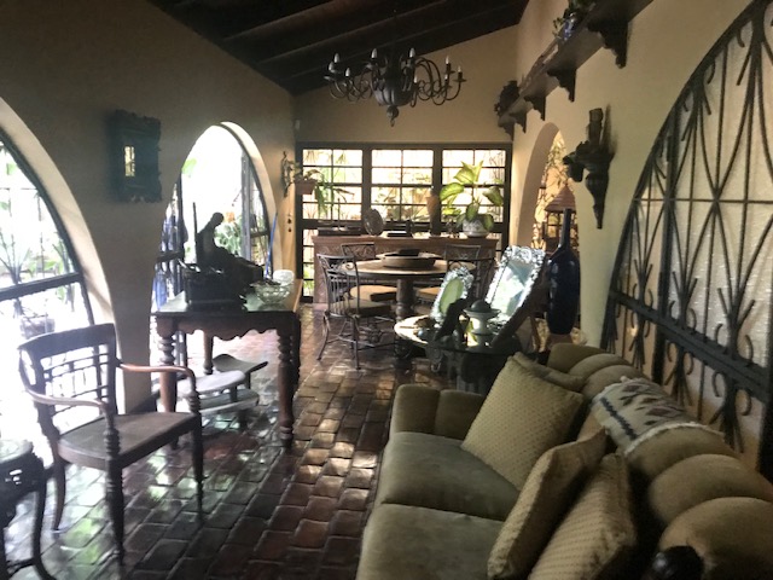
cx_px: 386
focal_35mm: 28
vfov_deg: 49.7
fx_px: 625
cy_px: 290
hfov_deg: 63.4
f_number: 1.8
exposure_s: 1/4
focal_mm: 3.99
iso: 80
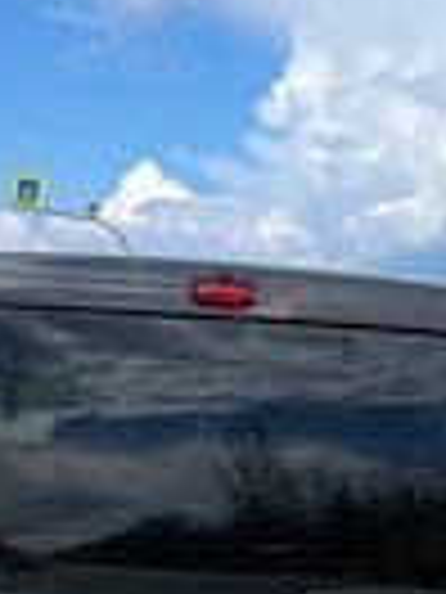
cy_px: 684
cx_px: 45
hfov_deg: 19.0
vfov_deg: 23.7
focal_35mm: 76
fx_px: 1306
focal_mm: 5.1
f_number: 1.6
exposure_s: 1/2597
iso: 32
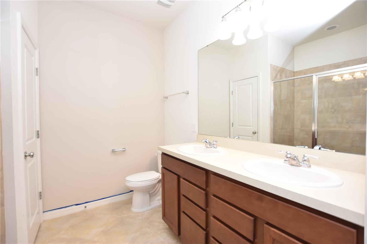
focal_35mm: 15
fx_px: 153
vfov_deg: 77.3
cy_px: 122
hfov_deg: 100.4
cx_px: 184
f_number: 4
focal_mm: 10
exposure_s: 1/60
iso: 250
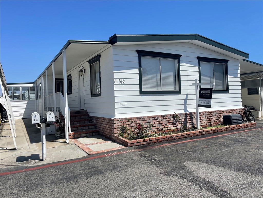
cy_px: 99
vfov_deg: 53.1
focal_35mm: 26
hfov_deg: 67.3
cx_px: 132
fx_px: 198
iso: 32
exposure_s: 1/5291
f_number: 1.6
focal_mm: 4.2
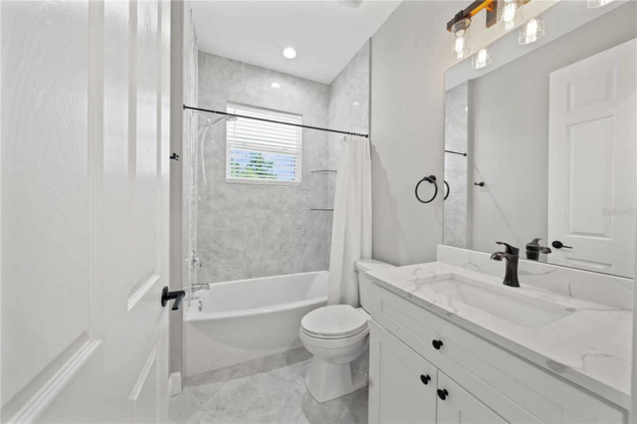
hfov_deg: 112.6
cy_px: 212
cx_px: 318
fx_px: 212
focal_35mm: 12
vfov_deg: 89.9
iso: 50
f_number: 7.1
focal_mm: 12
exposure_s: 1/2
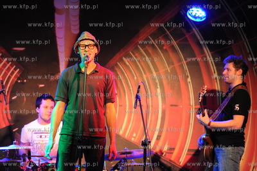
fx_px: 1427
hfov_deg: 10.3
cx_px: 128
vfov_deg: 6.9
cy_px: 86
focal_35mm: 200
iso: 3200
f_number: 2.8
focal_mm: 200
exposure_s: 1/40
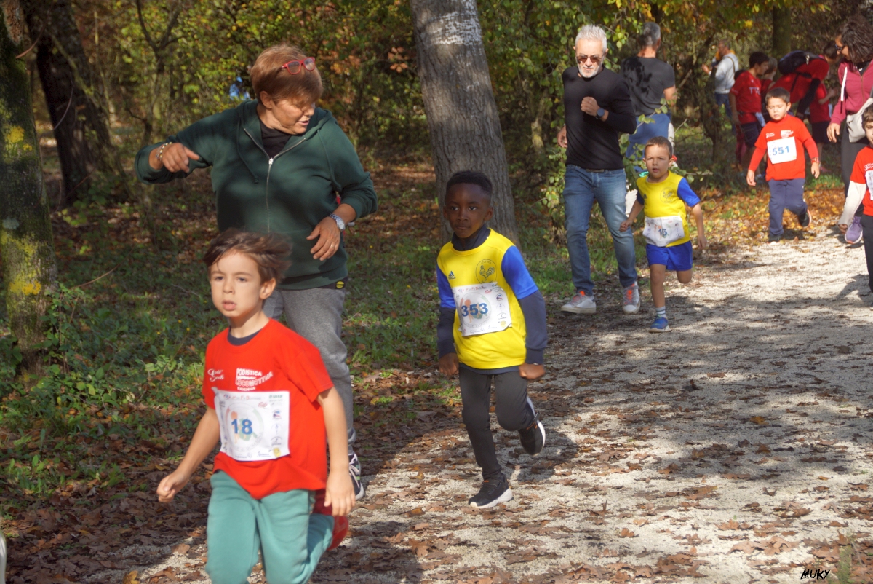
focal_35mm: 112
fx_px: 2730
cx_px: 436
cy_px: 292
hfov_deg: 18.2
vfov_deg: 12.2
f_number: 5.6
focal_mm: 75
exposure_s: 1/320
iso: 125
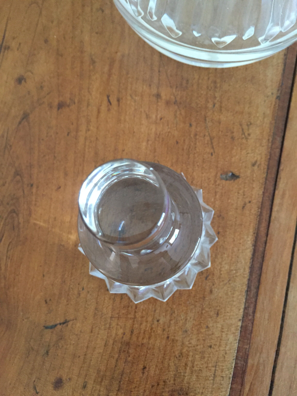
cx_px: 148
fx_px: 332
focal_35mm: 29
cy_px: 198
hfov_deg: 48.2
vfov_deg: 61.7
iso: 250
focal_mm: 4.15
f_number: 2.2
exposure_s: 1/25
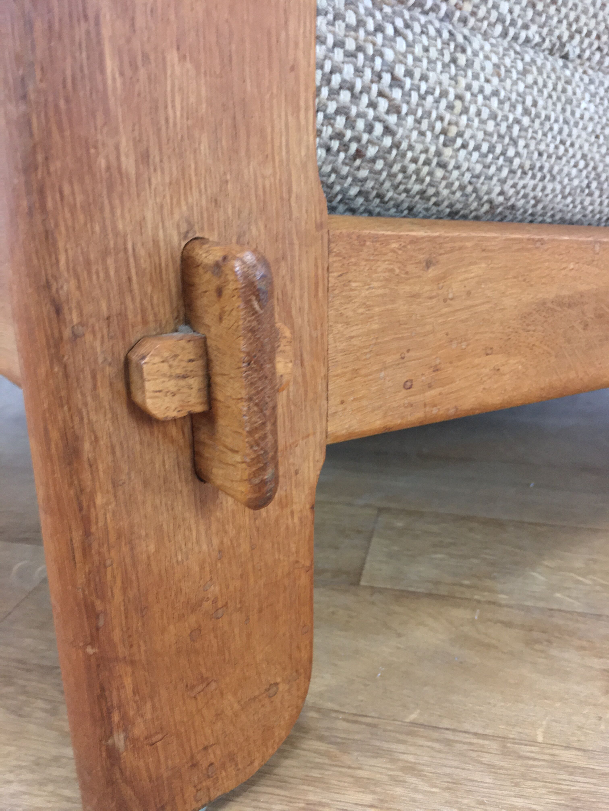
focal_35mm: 29
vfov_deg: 61.7
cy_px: 406
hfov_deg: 48.2
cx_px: 304
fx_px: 680
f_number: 2.2
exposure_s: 1/33
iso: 160
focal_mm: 4.15
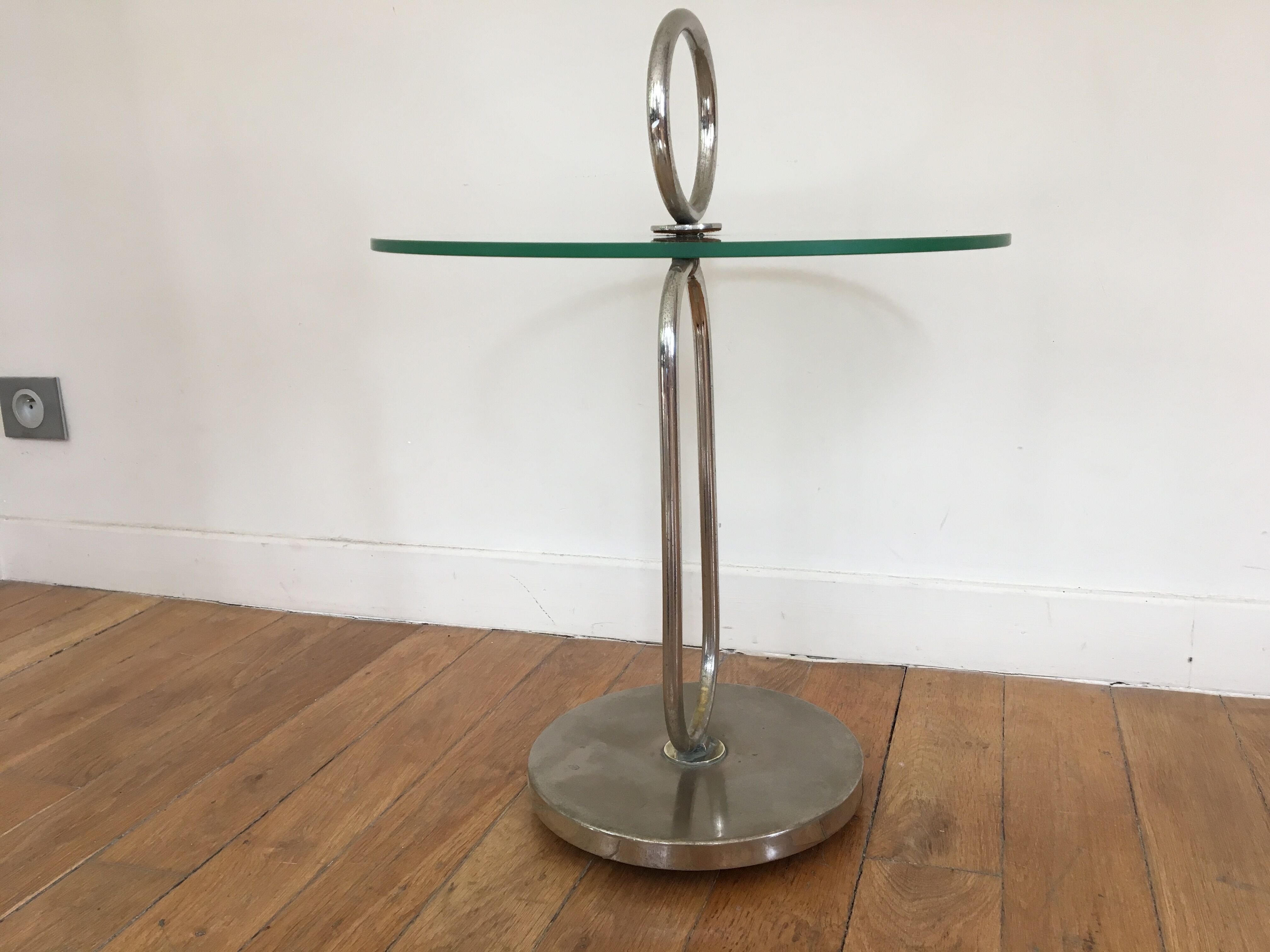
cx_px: 635
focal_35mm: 29
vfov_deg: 48.2
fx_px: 1064
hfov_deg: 61.7
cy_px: 476
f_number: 2.2
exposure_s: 1/33
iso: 32
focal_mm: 4.15
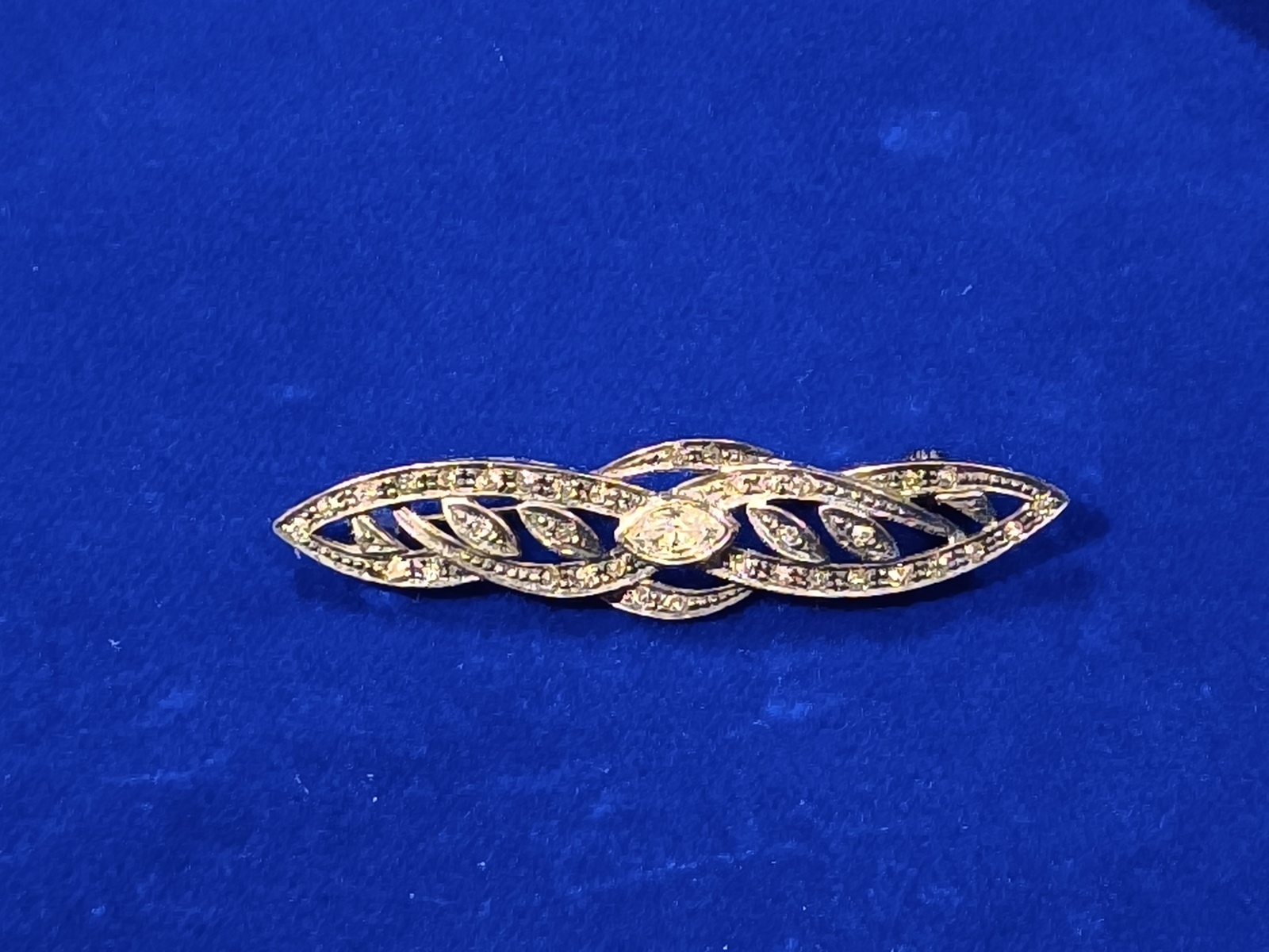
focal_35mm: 96
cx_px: 634
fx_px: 3519
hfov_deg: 20.4
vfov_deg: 15.4
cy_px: 476
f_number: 1.6
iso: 2500
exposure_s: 1/1250
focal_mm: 6.57
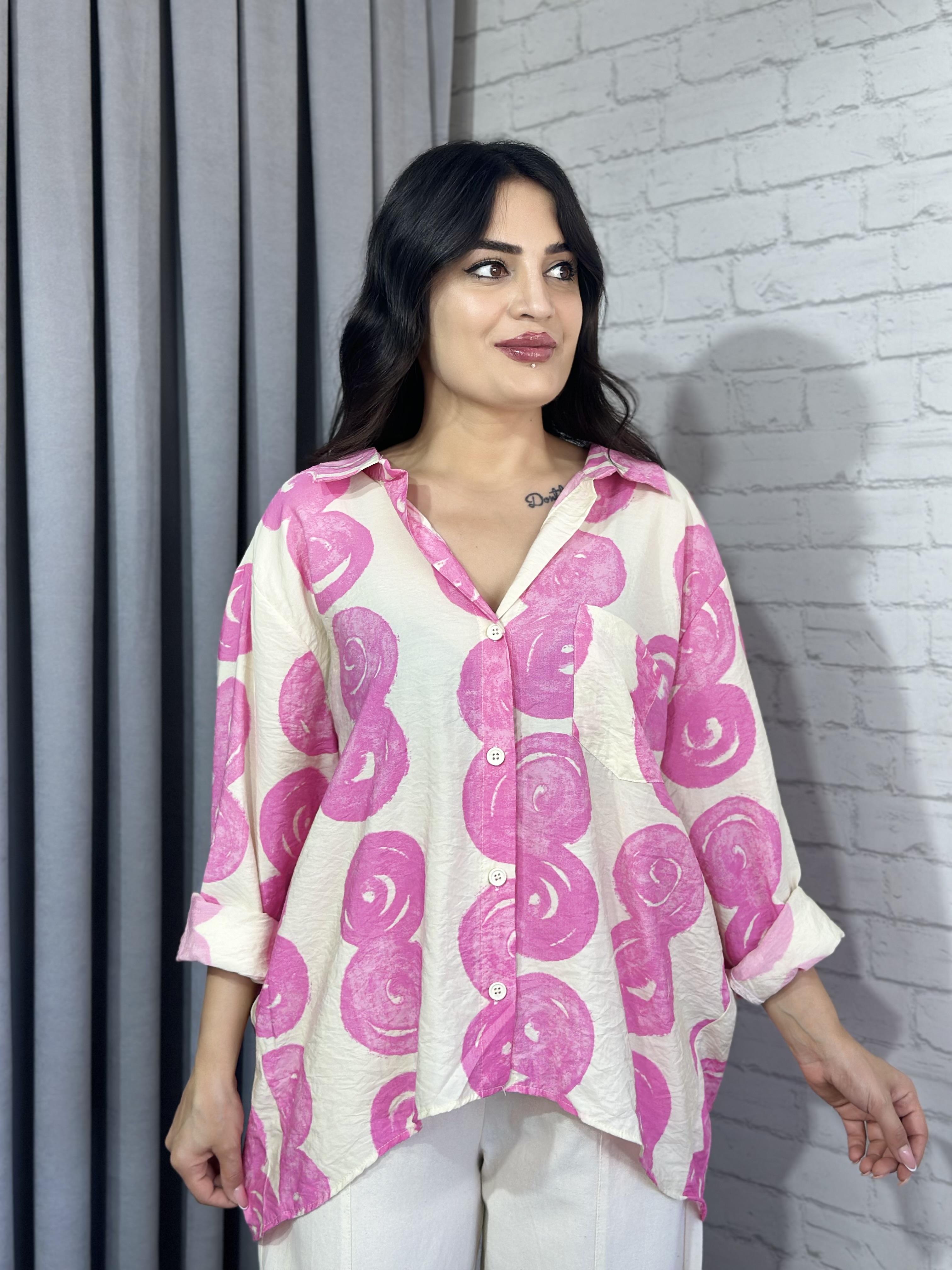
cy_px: 635
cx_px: 476
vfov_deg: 39.7
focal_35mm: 48
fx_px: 1760
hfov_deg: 30.3
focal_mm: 6.86
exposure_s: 1/100
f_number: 1.78
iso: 80
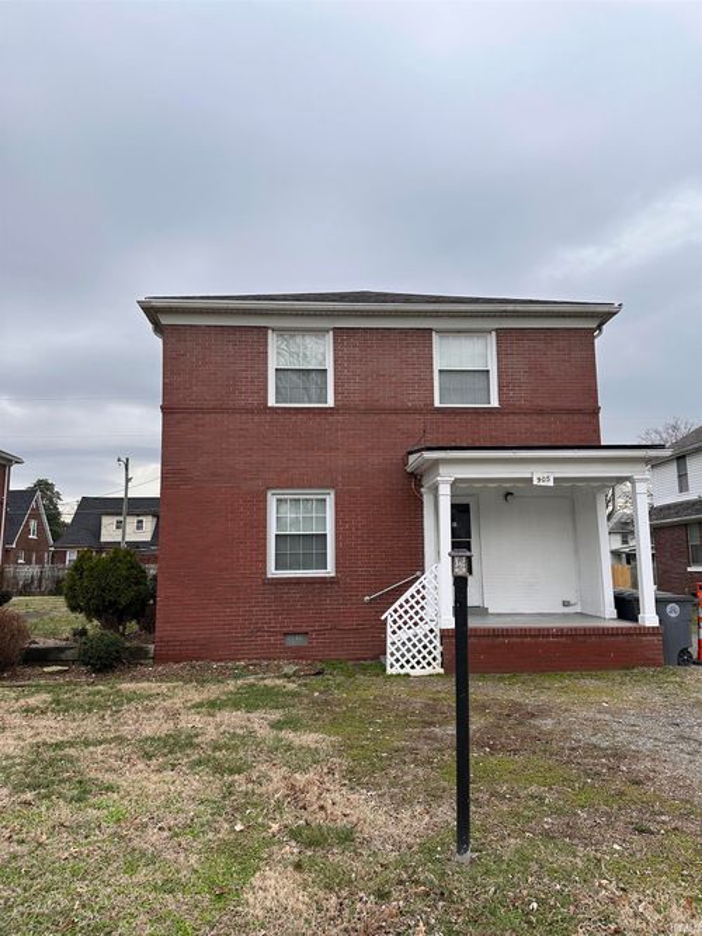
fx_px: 649
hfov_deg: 56.8
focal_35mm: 24
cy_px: 468
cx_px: 351
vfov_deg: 71.6
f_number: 1.78
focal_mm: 6.86
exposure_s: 1/1083
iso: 80
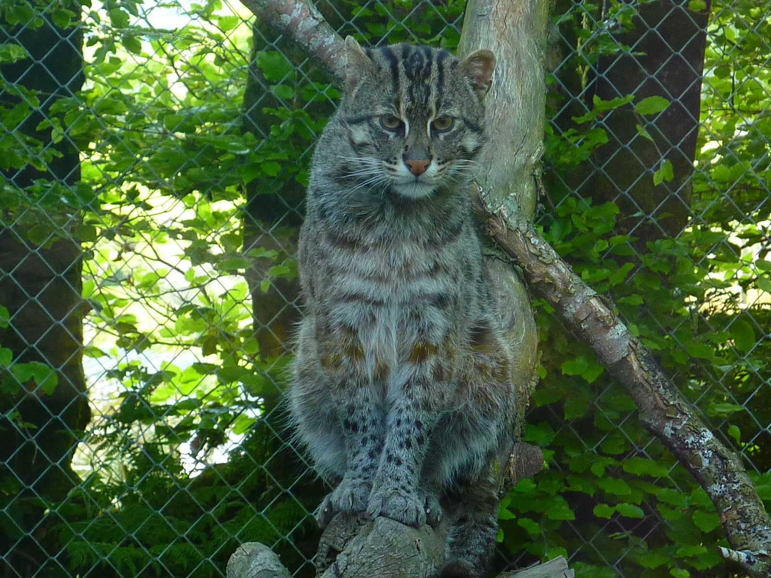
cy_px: 289
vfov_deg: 6.0
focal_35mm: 247
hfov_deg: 8.0
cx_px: 386
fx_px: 5501
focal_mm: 22.5
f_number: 4.5
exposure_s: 1/50
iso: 200
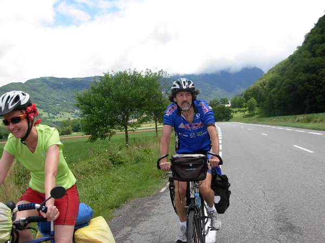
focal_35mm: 38
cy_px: 122
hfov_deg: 49.0
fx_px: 357
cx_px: 162
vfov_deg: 37.7
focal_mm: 6.3
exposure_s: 1/767
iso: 79
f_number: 2.9
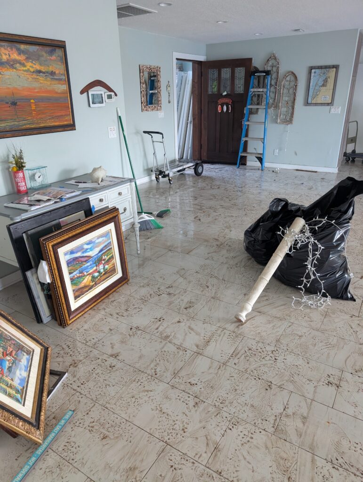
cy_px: 241
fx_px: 335
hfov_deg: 56.9
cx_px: 182
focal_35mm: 24
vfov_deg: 71.5
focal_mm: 6.9
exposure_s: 1/481
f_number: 1.68
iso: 703
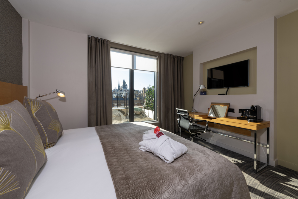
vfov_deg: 81.2
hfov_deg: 104.3
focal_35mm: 14
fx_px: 116
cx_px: 149
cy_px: 100
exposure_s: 1/25
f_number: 16
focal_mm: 14
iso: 100
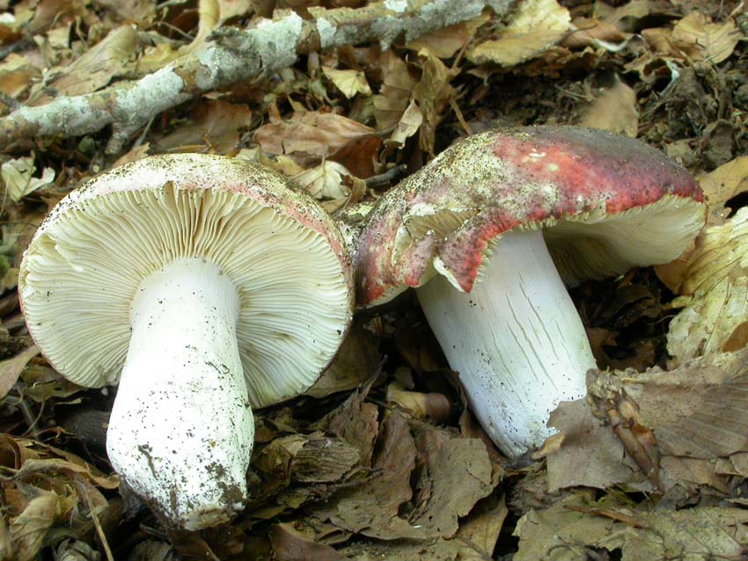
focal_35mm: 54
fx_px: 1167
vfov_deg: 27.0
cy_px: 280
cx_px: 374
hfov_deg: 35.5
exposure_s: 1/4
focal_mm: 11.3
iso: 200
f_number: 8.5
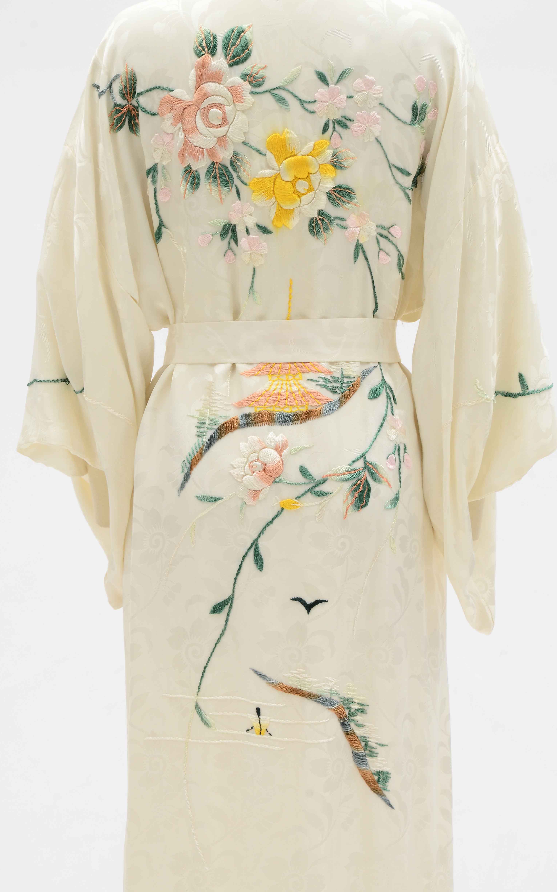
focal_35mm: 161
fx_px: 3898
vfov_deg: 13.0
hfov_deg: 8.2
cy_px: 446
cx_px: 273
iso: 400
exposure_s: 1/80
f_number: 11
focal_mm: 105
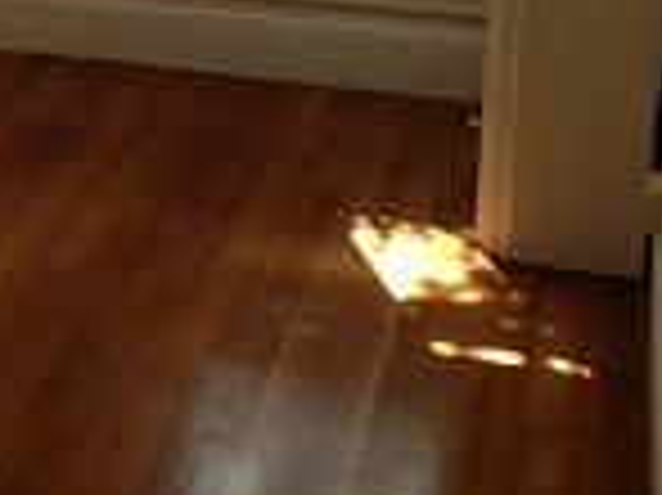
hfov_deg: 15.9
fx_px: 2236
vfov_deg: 12.3
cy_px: -126
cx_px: -216
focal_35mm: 117
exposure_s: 1/133
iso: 64
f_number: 2.4
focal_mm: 4.28
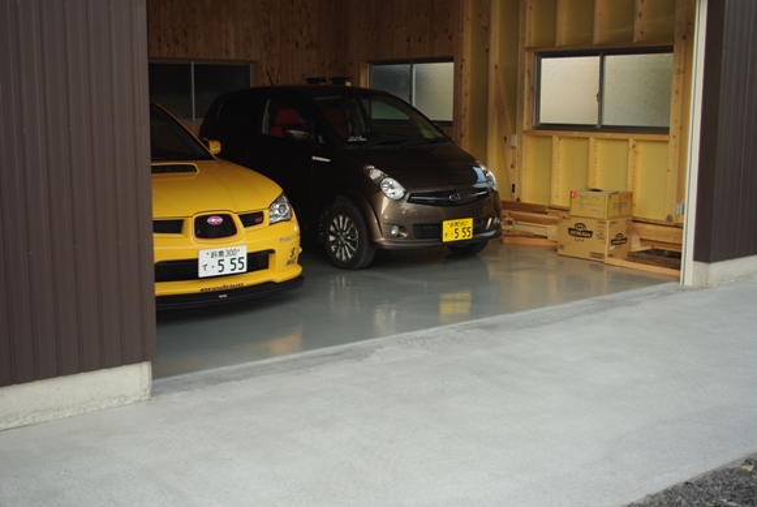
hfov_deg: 42.7
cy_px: 254
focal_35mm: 46
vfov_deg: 29.3
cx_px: 378
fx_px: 968
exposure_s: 1/60
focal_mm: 30.63
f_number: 4
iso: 100
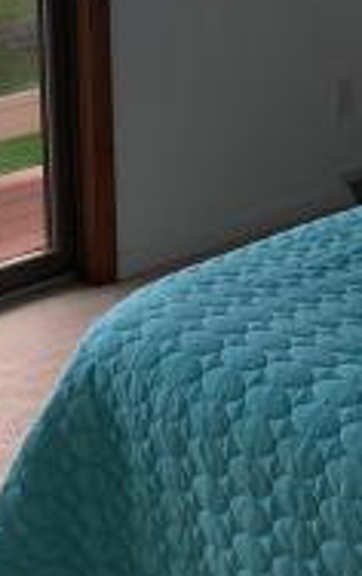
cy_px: -43
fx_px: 1589
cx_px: -21
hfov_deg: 12.8
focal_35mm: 101
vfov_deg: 19.8
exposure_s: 1/242
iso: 20
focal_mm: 4
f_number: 1.8
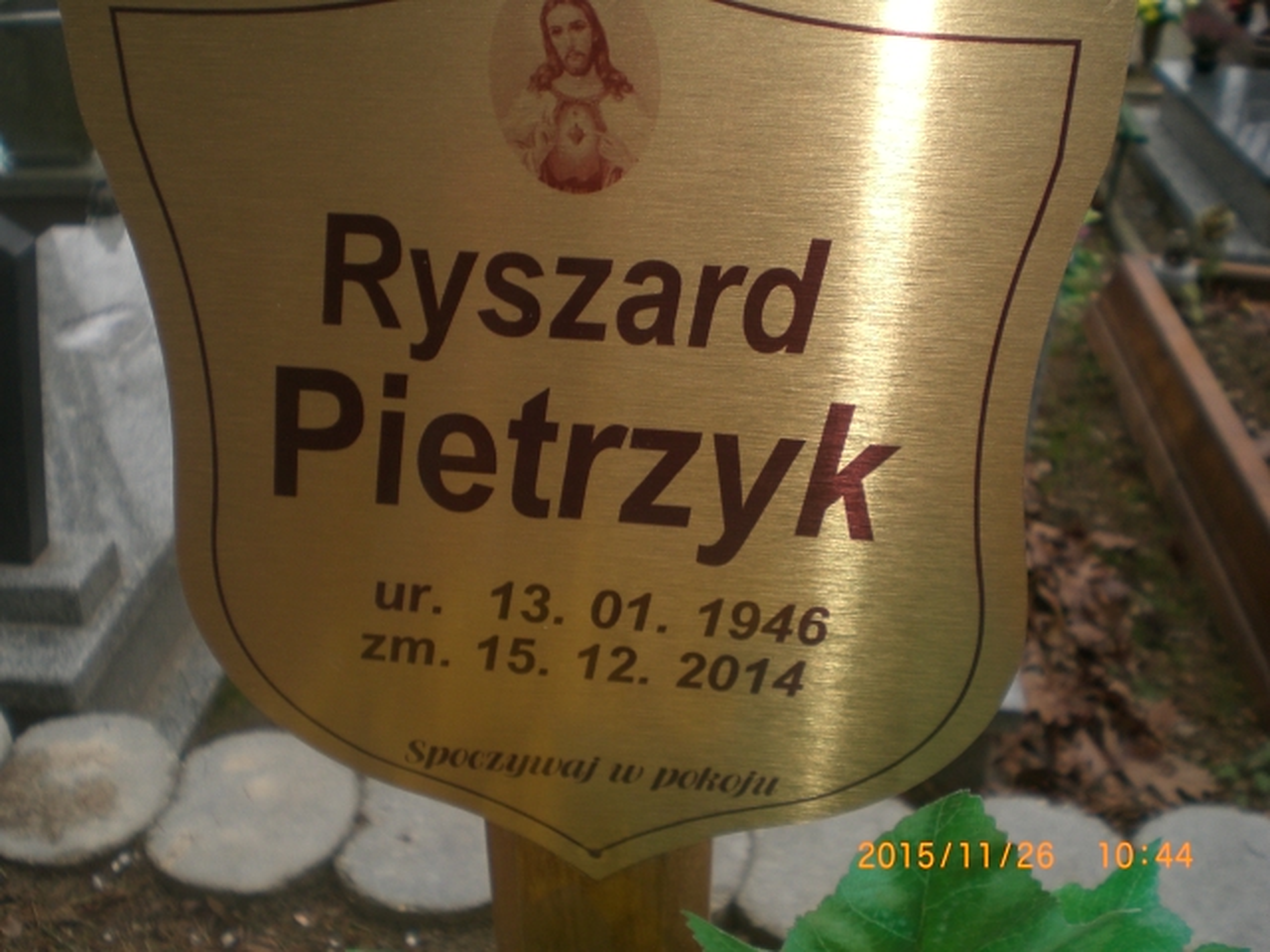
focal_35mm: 38
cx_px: 635
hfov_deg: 49.0
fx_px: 1394
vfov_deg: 37.7
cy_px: 476
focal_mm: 6.3
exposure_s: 1/60
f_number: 3.1
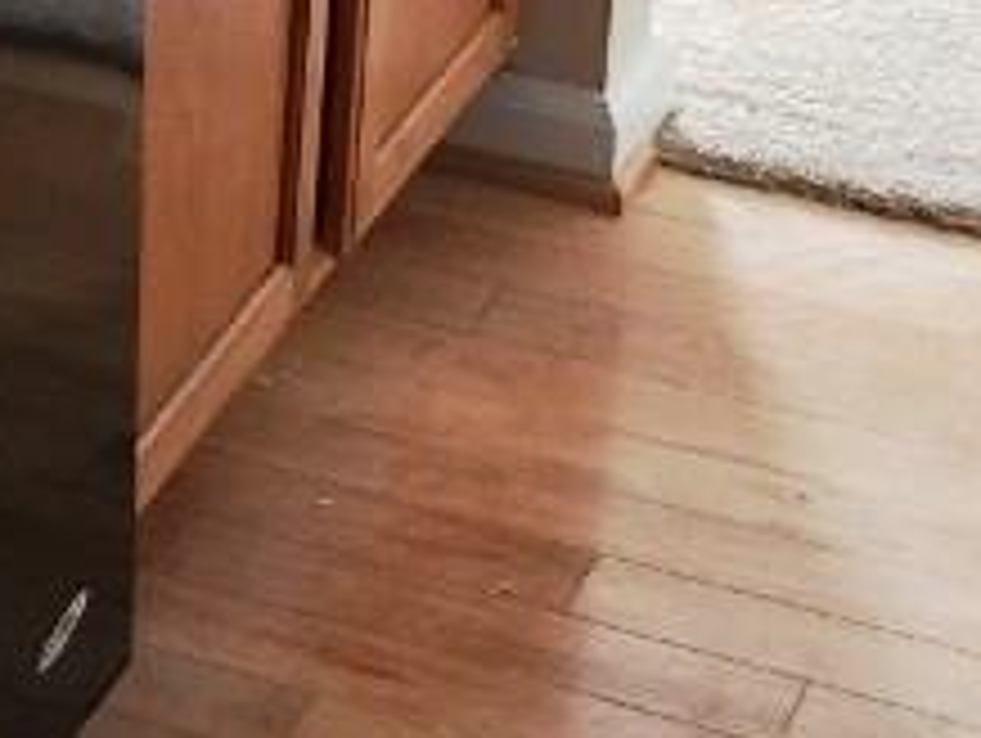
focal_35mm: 136
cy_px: 72
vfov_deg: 10.9
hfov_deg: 14.0
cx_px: -202
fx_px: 3858
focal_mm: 4.15
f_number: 2.2
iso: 50
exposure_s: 1/15
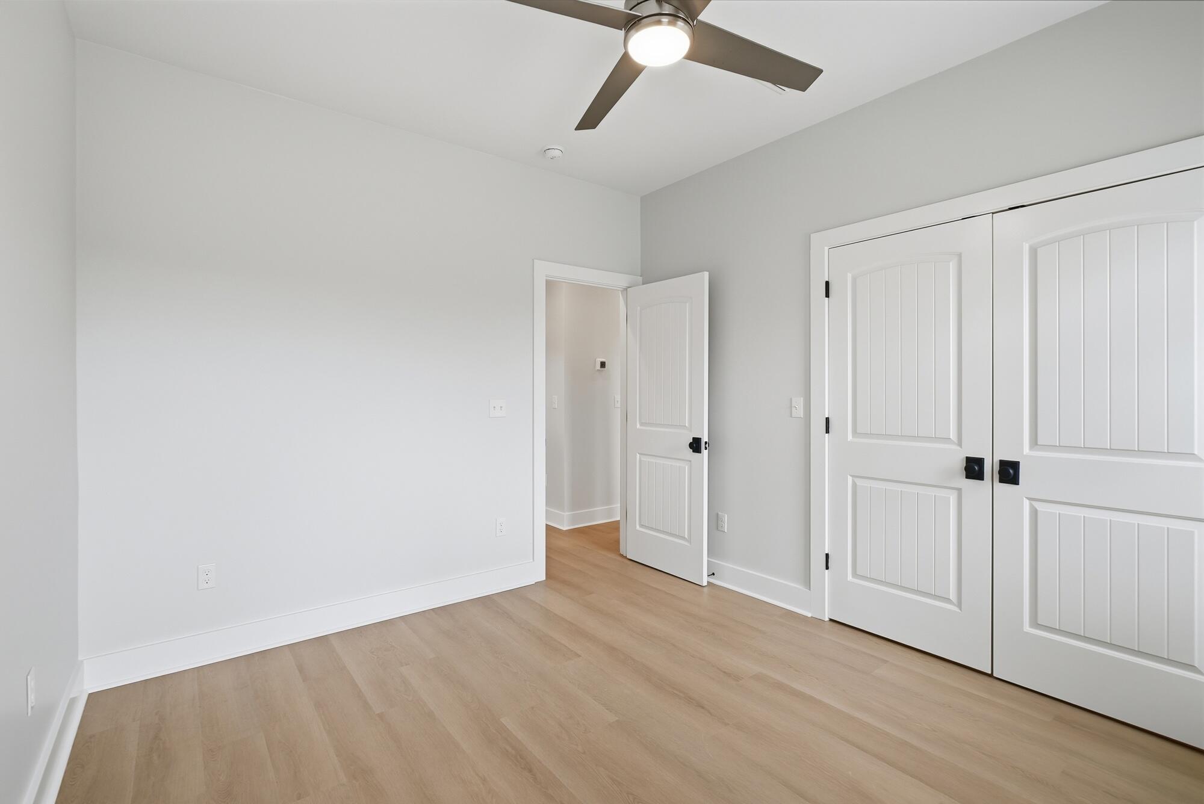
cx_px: 602
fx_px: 535
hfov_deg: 96.7
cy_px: 402
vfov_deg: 73.8
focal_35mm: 16
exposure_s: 1/30
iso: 100
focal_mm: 16
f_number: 8
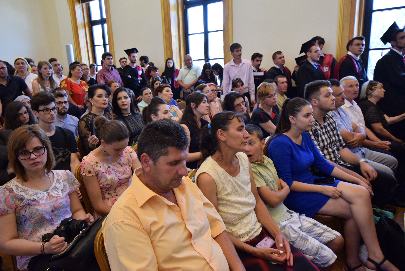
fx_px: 287
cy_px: 136
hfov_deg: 70.4
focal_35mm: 26
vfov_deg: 50.4
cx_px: 202
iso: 1000
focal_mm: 17
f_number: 5.6
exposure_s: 1/60
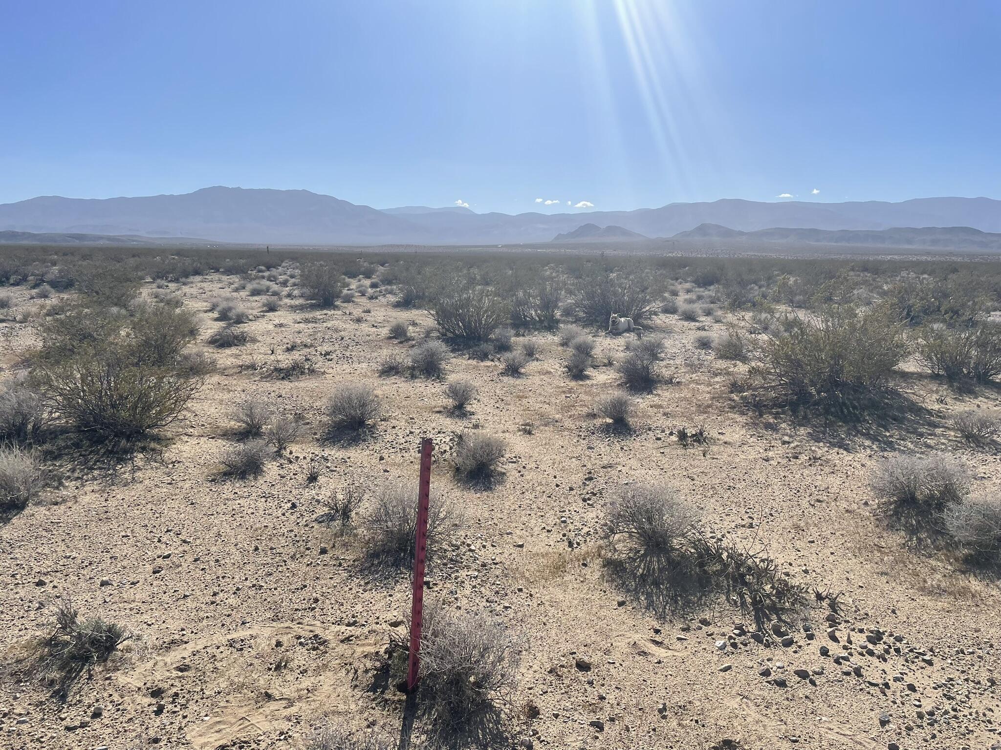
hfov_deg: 67.3
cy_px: 375
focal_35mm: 26
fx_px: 752
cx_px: 500
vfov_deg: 53.1
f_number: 1.6
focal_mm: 4.2
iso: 32
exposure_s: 1/7813
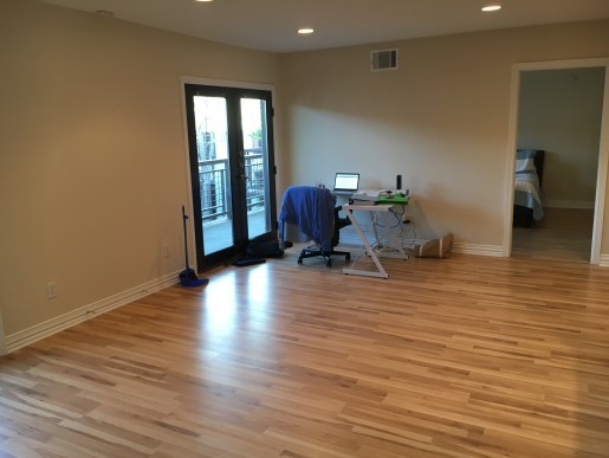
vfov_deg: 48.3
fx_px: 511
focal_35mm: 29
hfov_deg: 61.6
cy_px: 229
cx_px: 304
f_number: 2.2
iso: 64
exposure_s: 1/30
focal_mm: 4.15
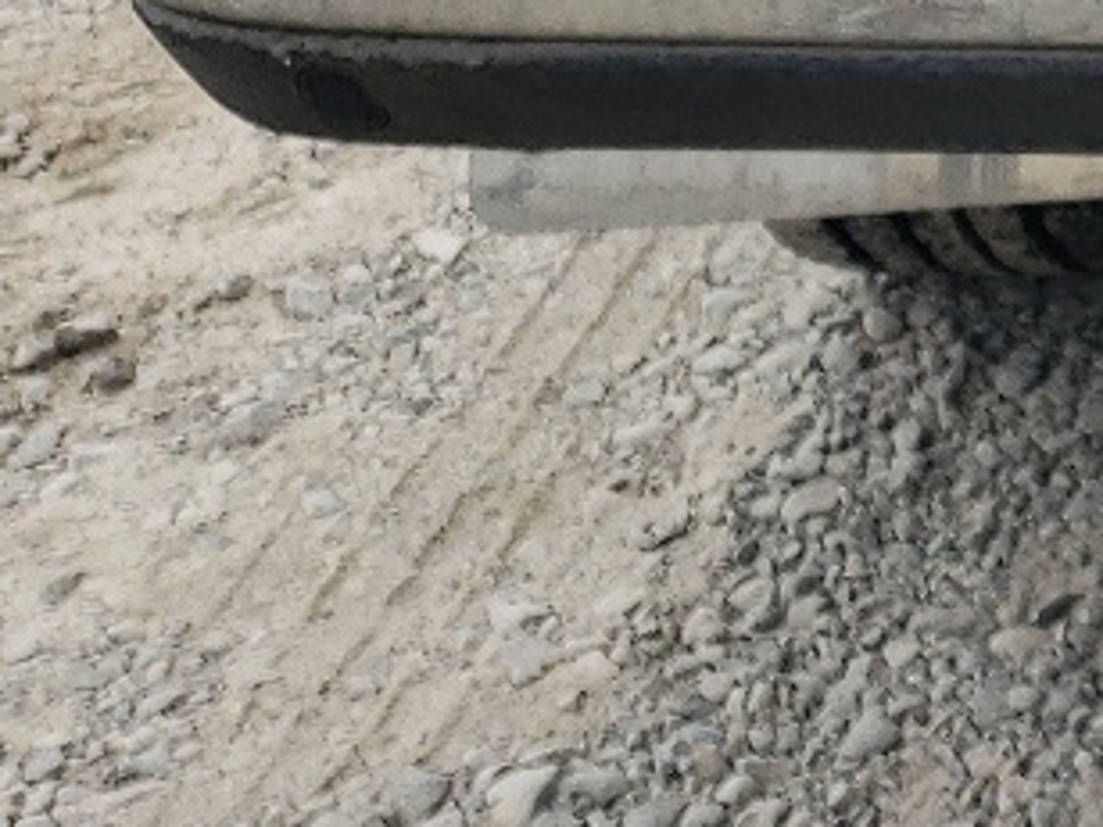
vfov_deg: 9.6
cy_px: -1246
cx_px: 2403
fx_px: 4302
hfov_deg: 12.4
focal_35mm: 135
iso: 50
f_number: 1.5
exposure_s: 1/455
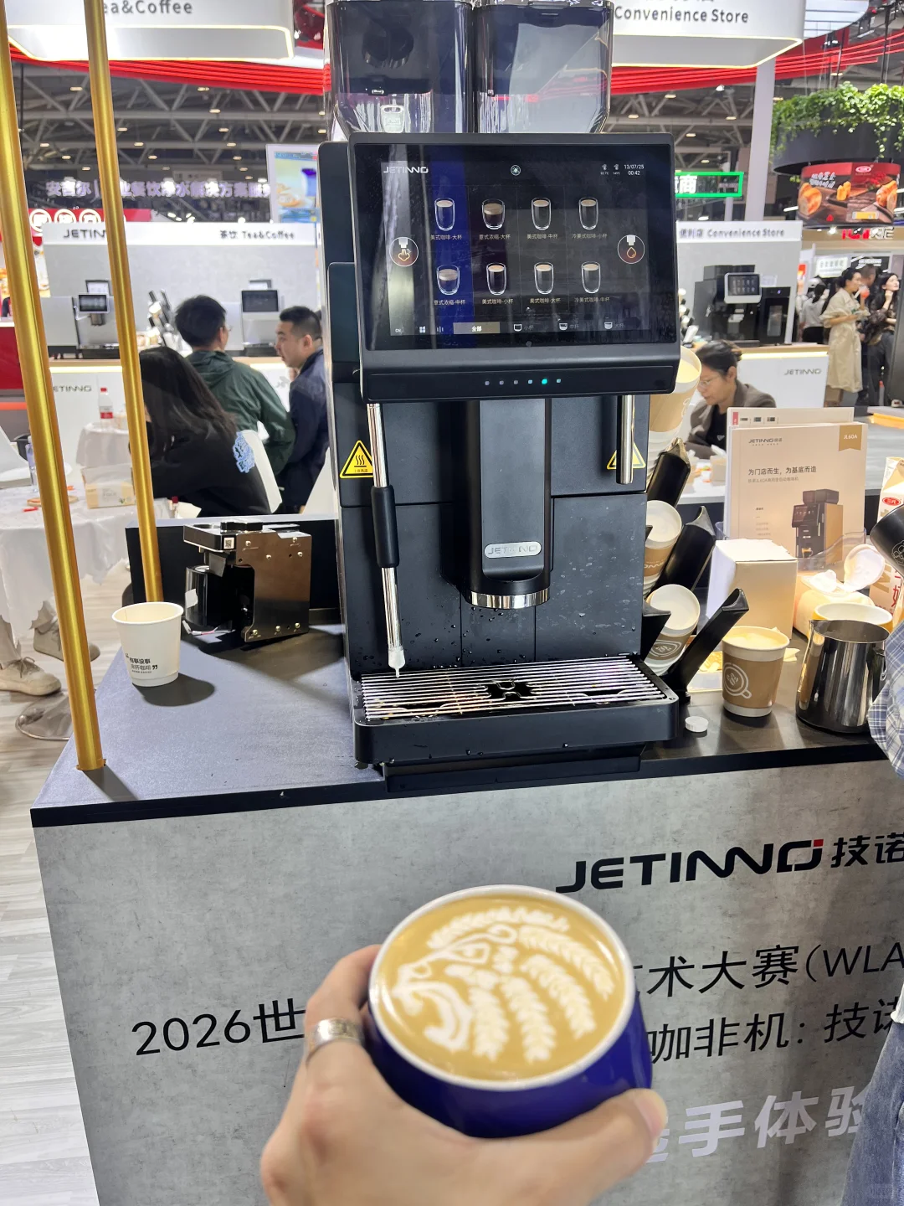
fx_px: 905
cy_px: 603
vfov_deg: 67.3
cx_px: 452
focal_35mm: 26
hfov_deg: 53.1
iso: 50
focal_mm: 5.1
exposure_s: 1/100
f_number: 1.6
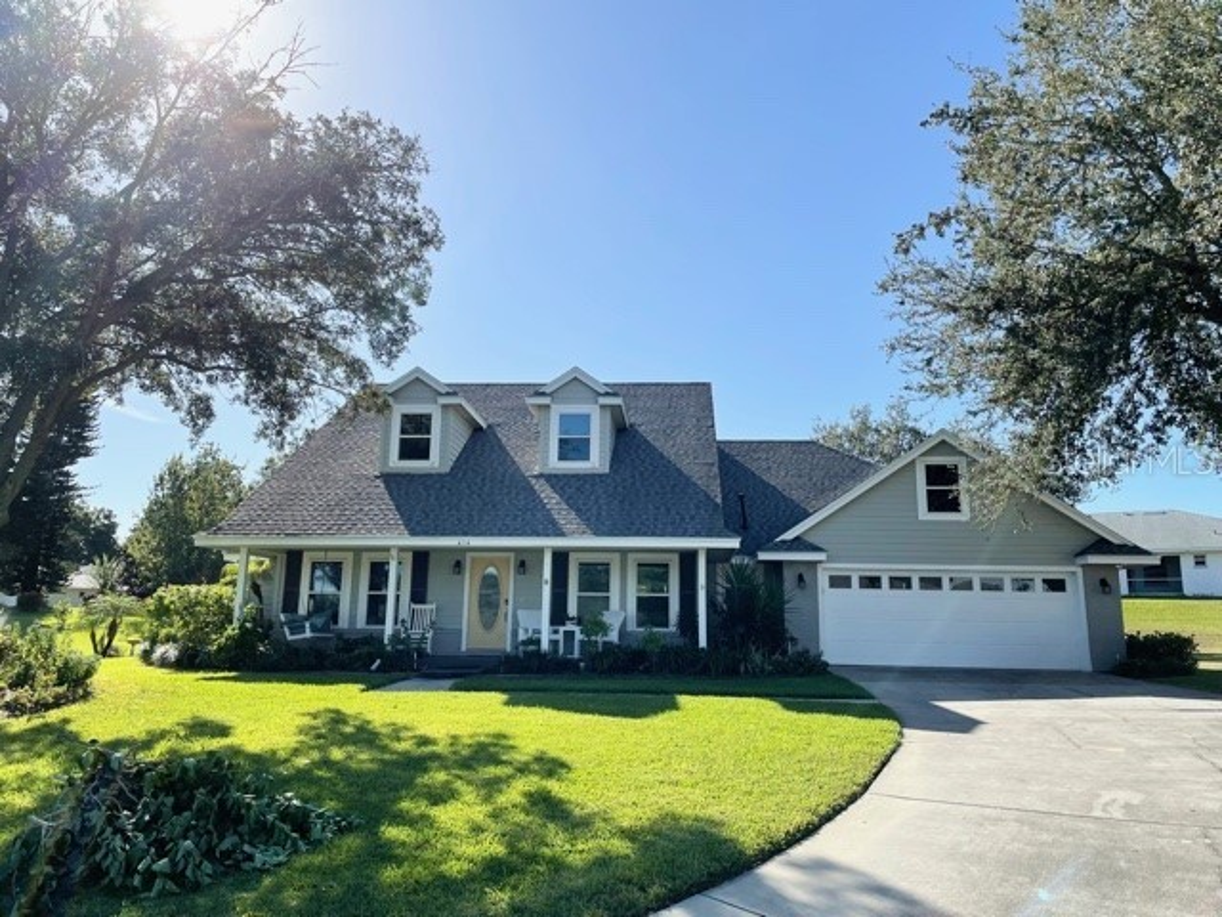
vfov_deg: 53.1
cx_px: 611
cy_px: 458
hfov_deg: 67.3
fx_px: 918
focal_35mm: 26
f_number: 1.6
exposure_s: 1/3861
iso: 32
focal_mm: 4.2
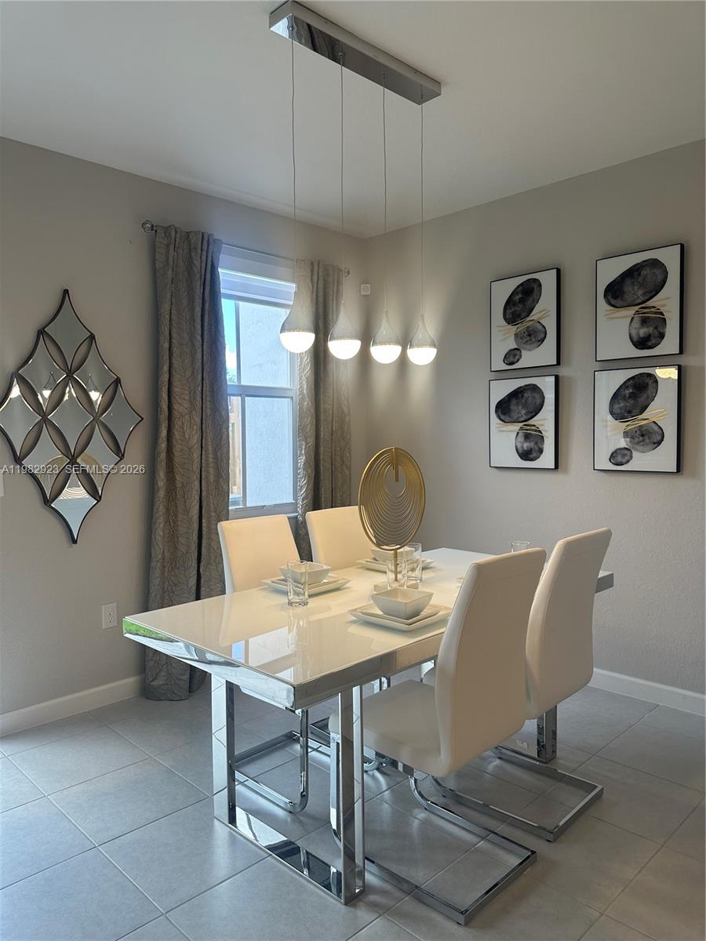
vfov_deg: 71.6
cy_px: 470
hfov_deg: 56.8
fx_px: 653
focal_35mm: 24
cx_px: 353
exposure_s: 1/164
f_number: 1.78
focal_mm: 6.86
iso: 100
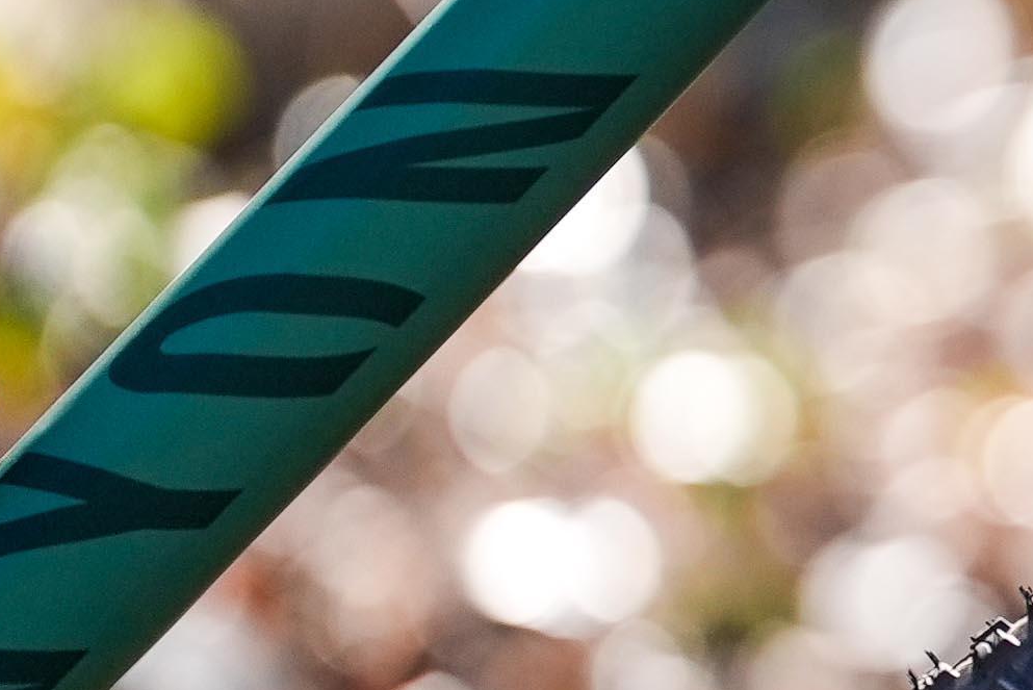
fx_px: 24515
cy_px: 571
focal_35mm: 854
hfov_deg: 2.4
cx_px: 1963
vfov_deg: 1.6
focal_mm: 200
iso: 500
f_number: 2.8
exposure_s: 1/1600
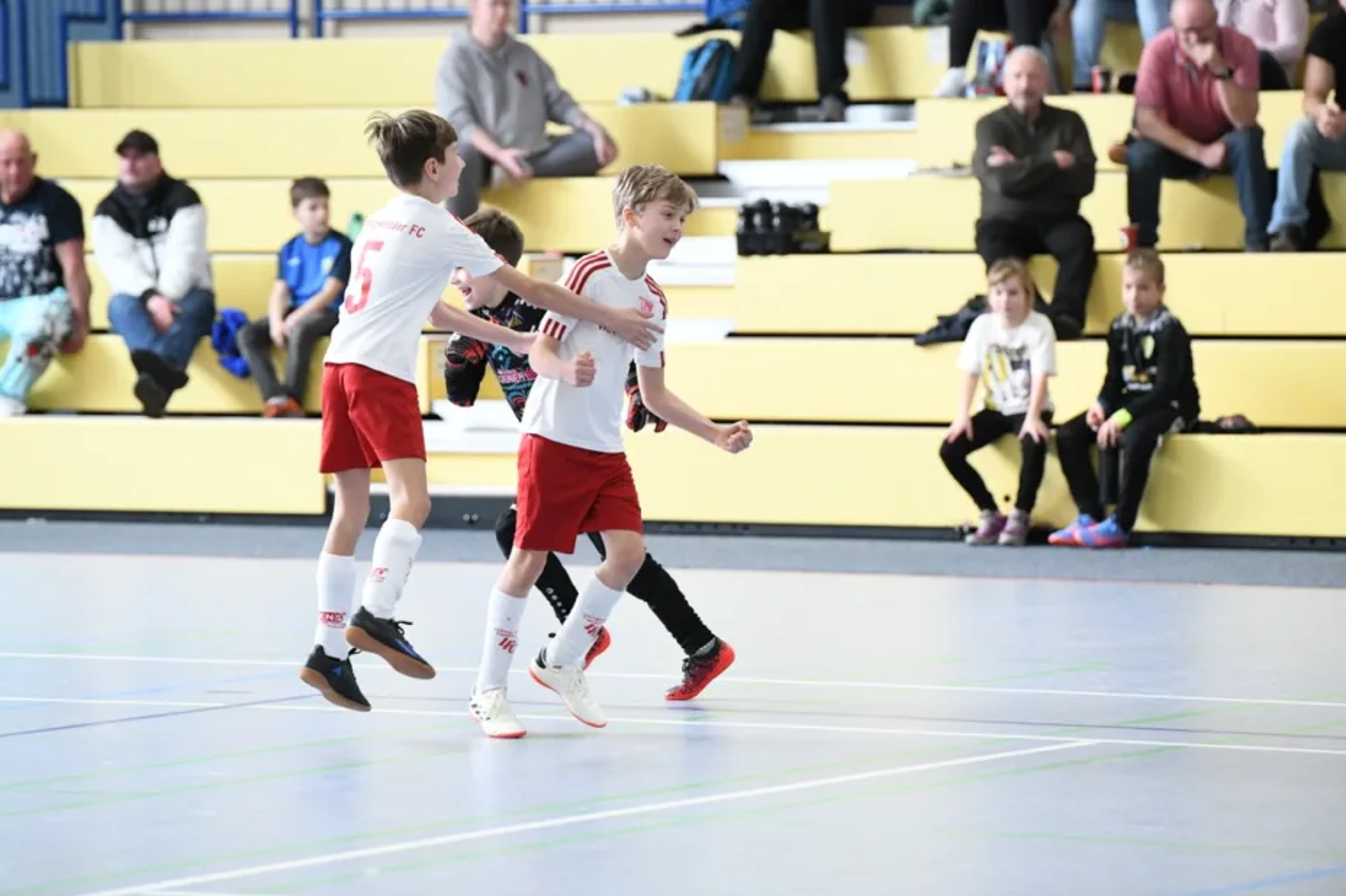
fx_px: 7213
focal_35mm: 193
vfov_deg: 7.1
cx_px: 618
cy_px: 425
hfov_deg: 10.7
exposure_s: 1/1250
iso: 8000
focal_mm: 175
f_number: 3.5
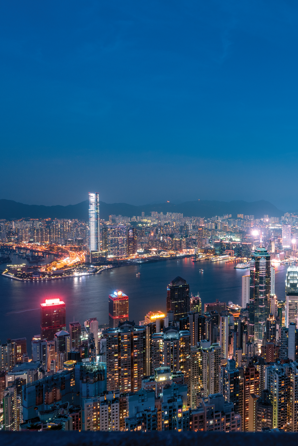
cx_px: 294
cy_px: 226
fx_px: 385
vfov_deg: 60.3
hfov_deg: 38.0
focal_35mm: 31
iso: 160
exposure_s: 15
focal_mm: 20
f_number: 10
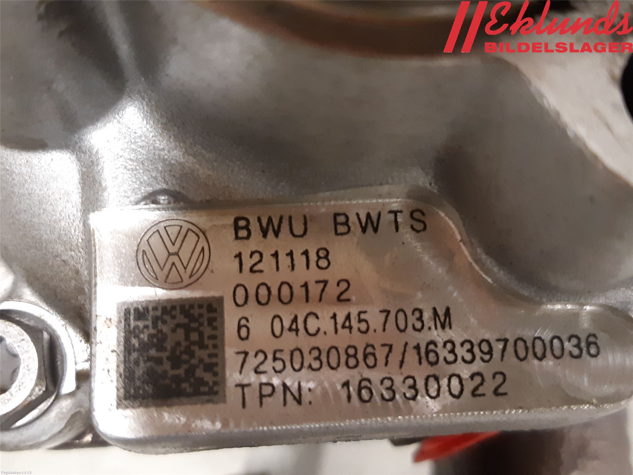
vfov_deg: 53.1
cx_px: 316
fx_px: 475
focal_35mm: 26
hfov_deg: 67.3
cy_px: 238
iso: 250
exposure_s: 1/25
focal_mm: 3.93
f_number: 1.7
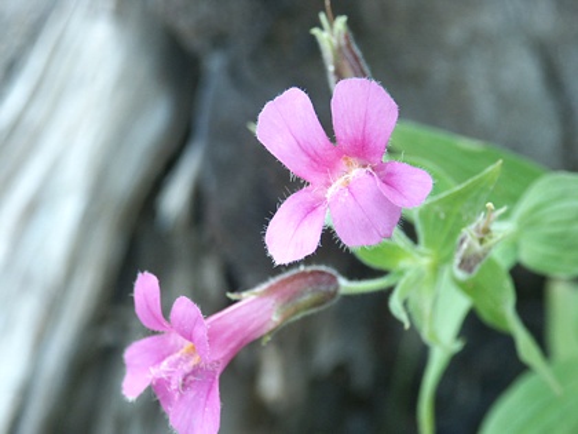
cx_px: 289
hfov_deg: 9.9
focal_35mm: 200
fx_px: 3339
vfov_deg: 7.4
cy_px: 217
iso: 200
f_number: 3.5
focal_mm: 50.69
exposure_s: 1/90
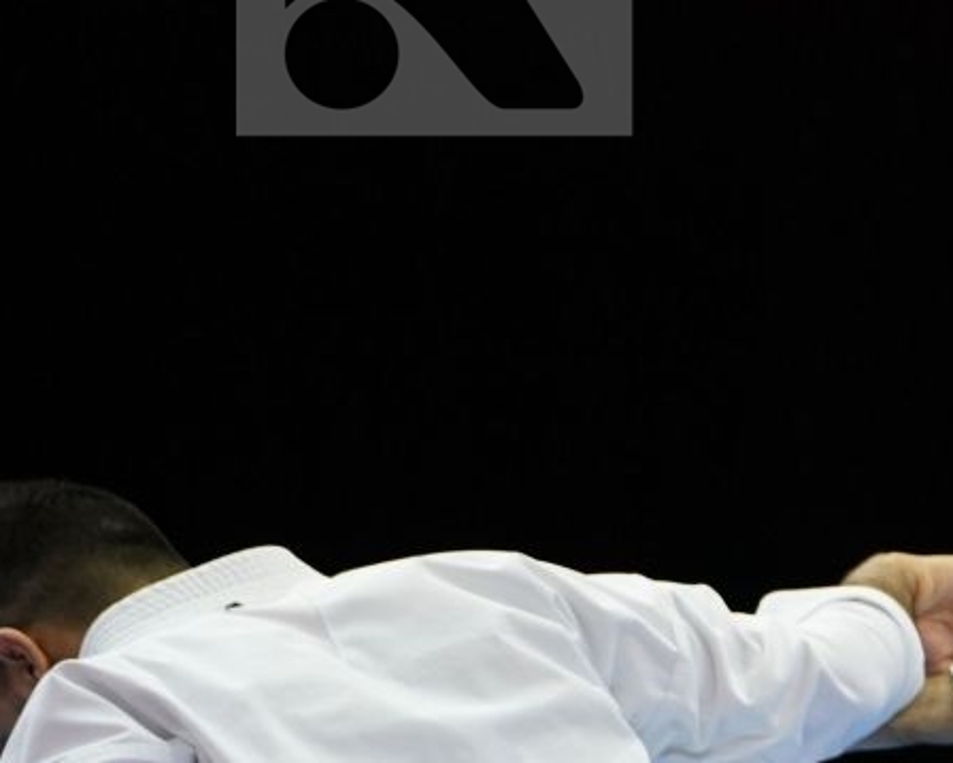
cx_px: 1876
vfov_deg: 2.9
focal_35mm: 535
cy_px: 695
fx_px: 15100
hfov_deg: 3.6
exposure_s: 1/500
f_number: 2.8
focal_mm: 142
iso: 2000
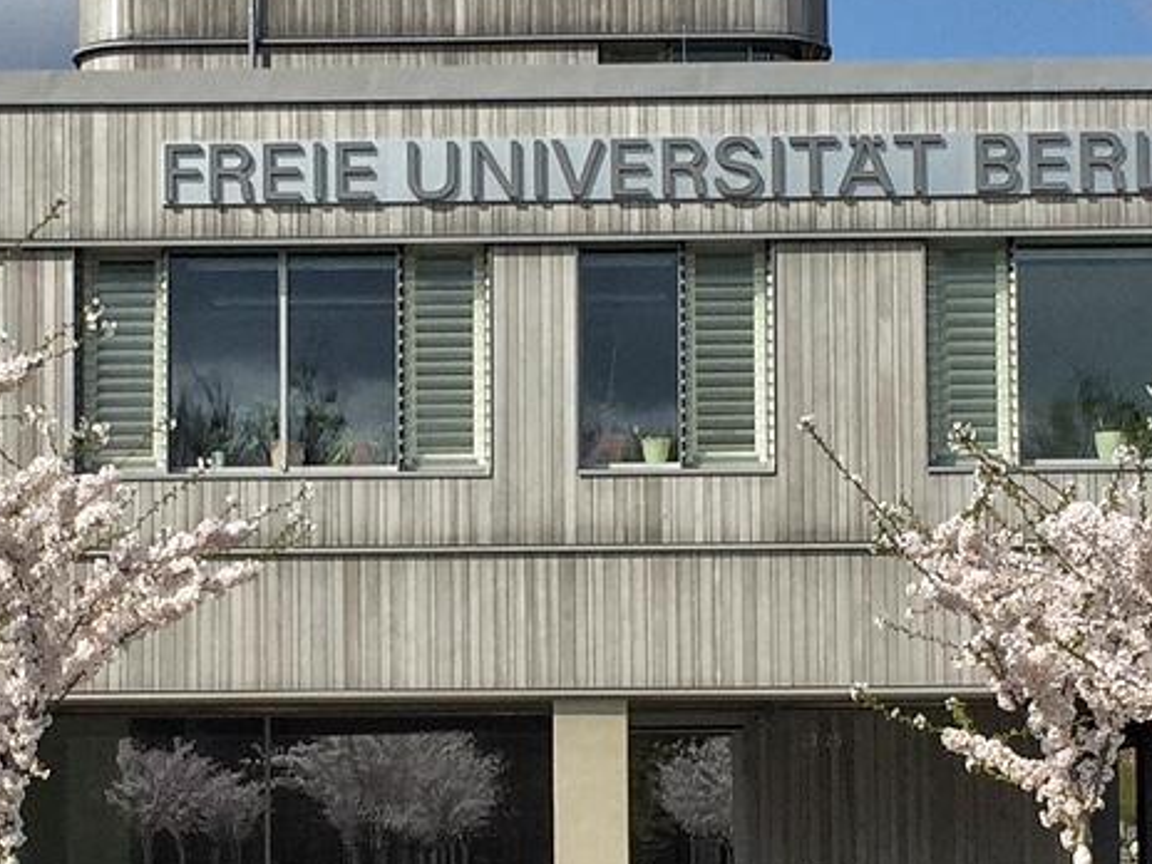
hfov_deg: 19.2
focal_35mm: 102
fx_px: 3394
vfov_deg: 14.5
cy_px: 611
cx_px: 477
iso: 32
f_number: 2.2
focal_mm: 4.15
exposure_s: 1/3300
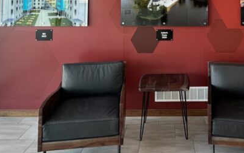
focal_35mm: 35
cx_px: 171
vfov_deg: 31.6
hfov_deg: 53.7
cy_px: -21
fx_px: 233
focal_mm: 1.57
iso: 200
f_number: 1.8
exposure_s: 1/99
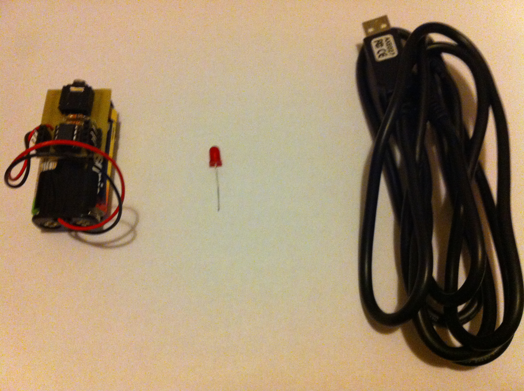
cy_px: 196
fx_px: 529
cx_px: 262
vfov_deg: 40.6
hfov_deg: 52.7
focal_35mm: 35
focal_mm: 3.85
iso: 500
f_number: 2.8
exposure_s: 1/15
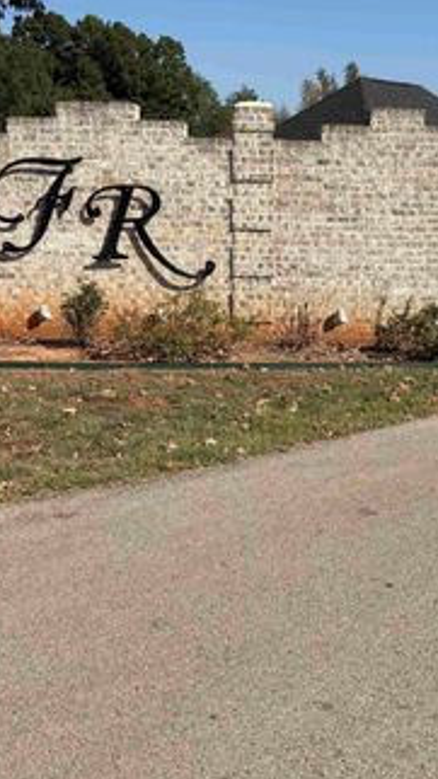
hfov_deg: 26.9
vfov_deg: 46.3
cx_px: 307
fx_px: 909
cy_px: 352
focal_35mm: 44
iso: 50
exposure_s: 1/4329
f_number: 1.6
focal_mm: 5.96
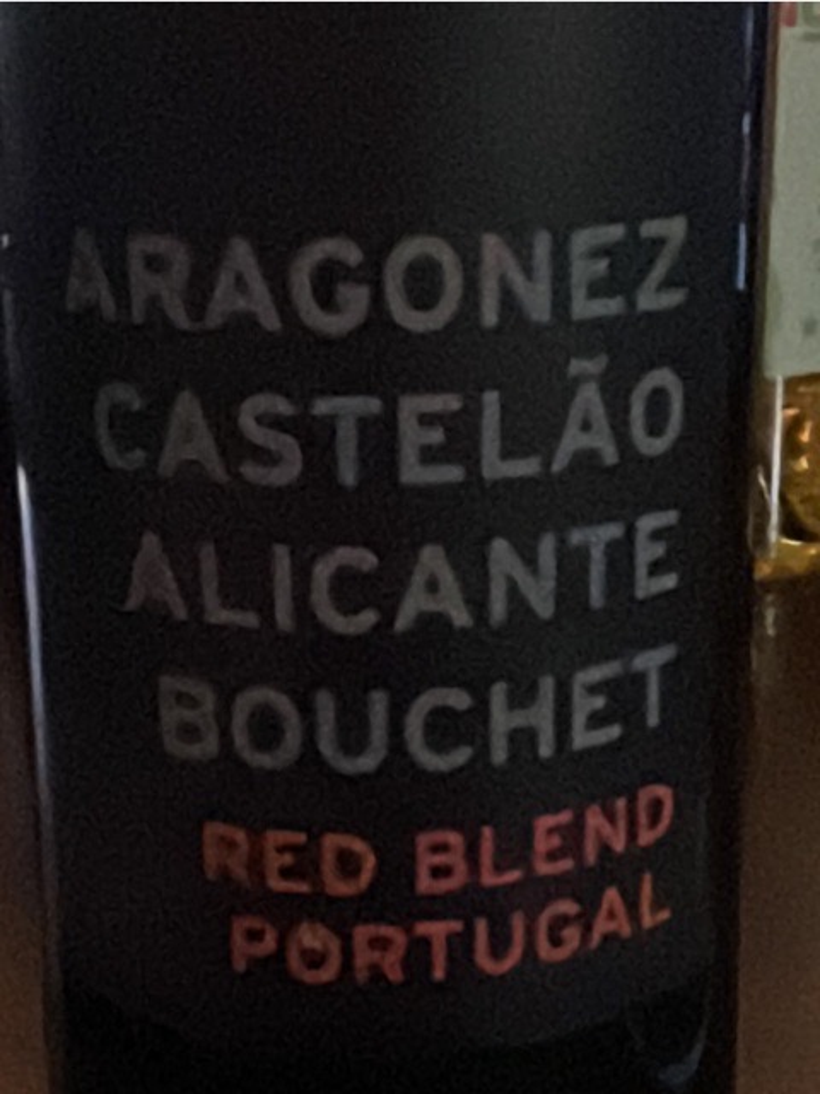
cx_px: 410
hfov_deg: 46.8
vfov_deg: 60.0
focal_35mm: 30
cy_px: 547
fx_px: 948
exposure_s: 1/40
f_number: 2.4
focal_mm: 1.54
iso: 2500
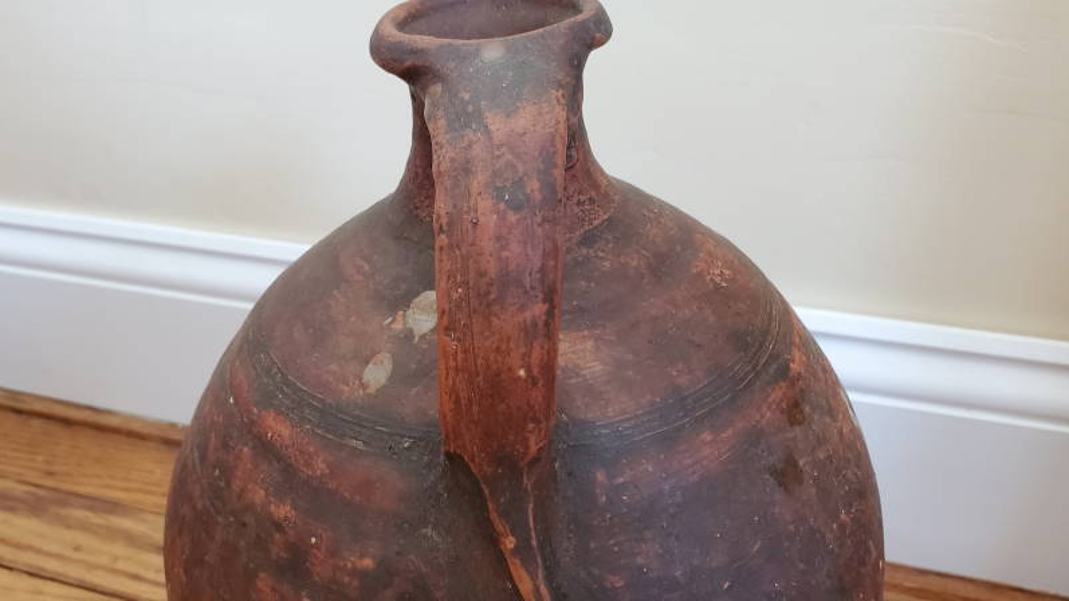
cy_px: 367
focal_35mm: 32
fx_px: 907
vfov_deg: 36.5
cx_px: 473
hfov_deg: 60.9
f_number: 2.4
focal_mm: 4.3
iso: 200
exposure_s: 1/40
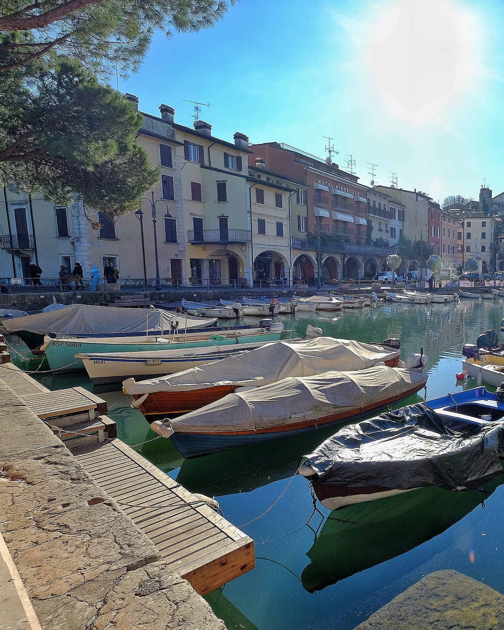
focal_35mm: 22
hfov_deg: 55.0
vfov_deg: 75.0
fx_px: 410
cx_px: 452
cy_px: 320
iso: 400
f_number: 5.6
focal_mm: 10
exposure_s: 1/480
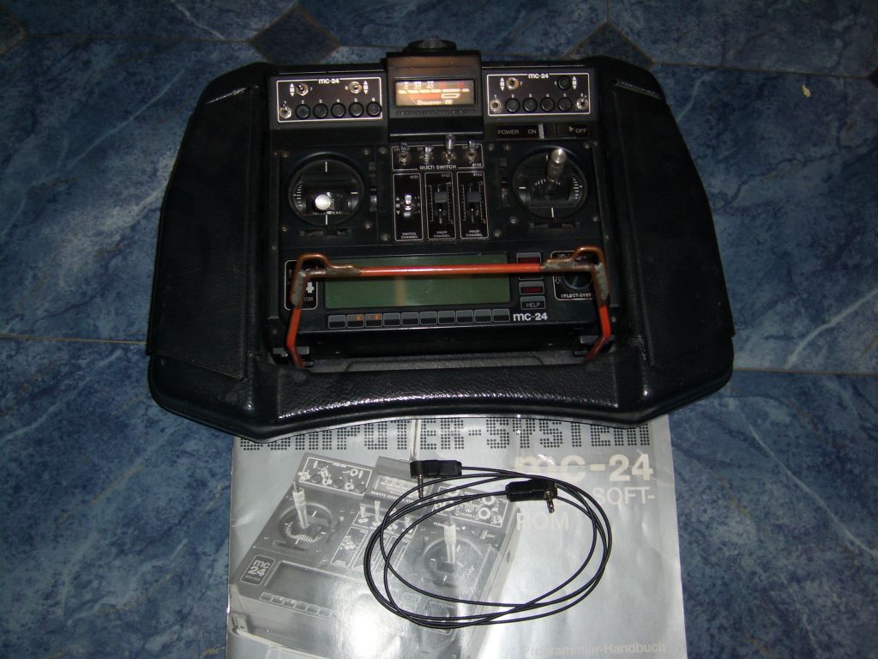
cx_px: 439
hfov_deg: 52.6
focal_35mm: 35
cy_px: 330
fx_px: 888
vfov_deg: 40.7
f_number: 7.1
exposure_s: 1/30
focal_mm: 5.8
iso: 50
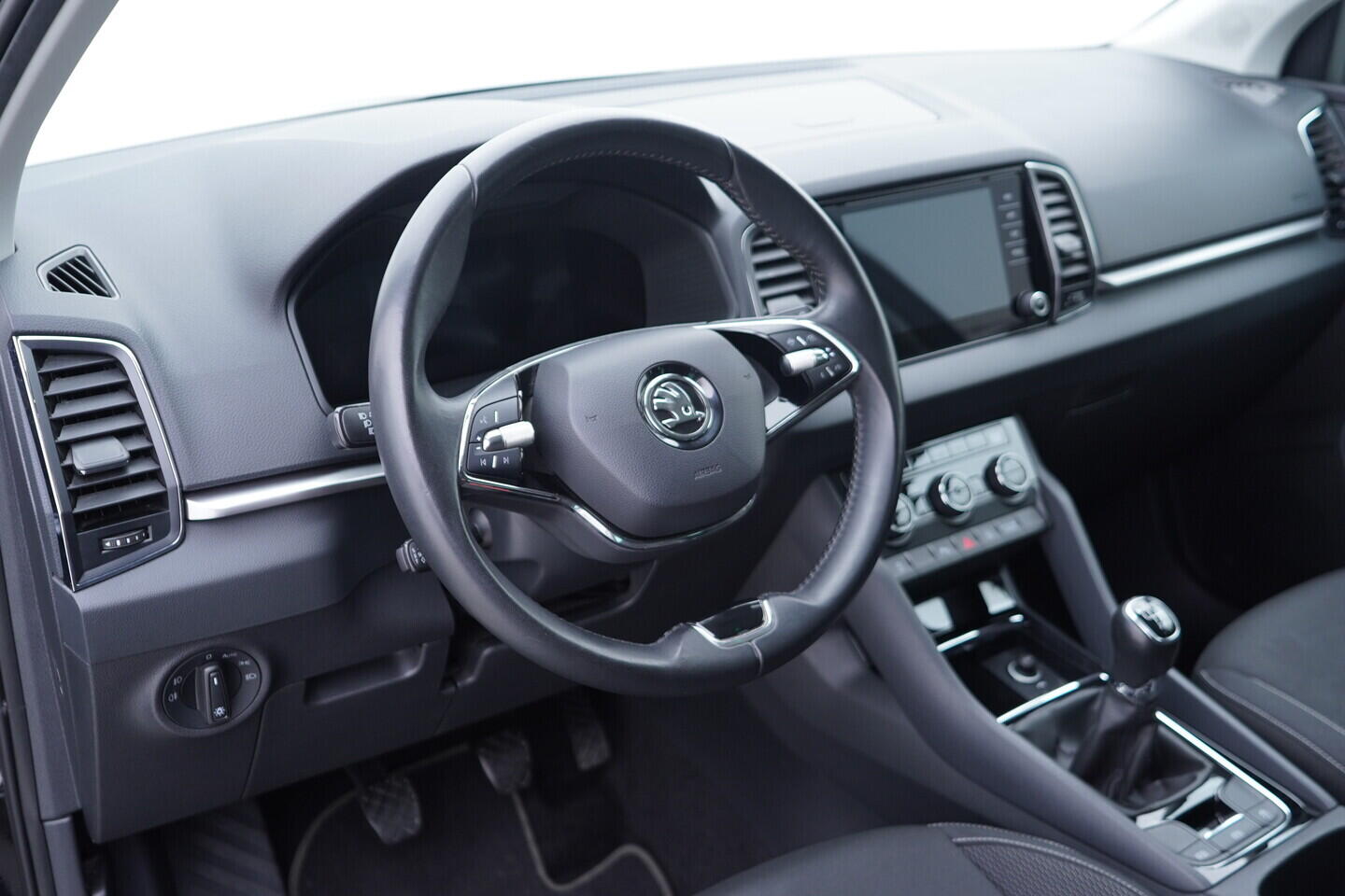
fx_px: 1345
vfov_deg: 36.9
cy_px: 448
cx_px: 672
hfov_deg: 53.1
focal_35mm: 36
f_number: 2.8
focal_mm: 24
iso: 250
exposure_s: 1/40
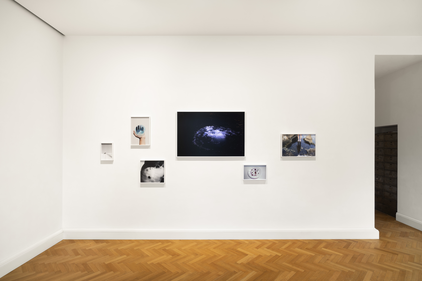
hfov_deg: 90.0
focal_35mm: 18
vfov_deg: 67.4
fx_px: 211
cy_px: 140
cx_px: 211
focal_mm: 18
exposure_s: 2.5
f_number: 11
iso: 100
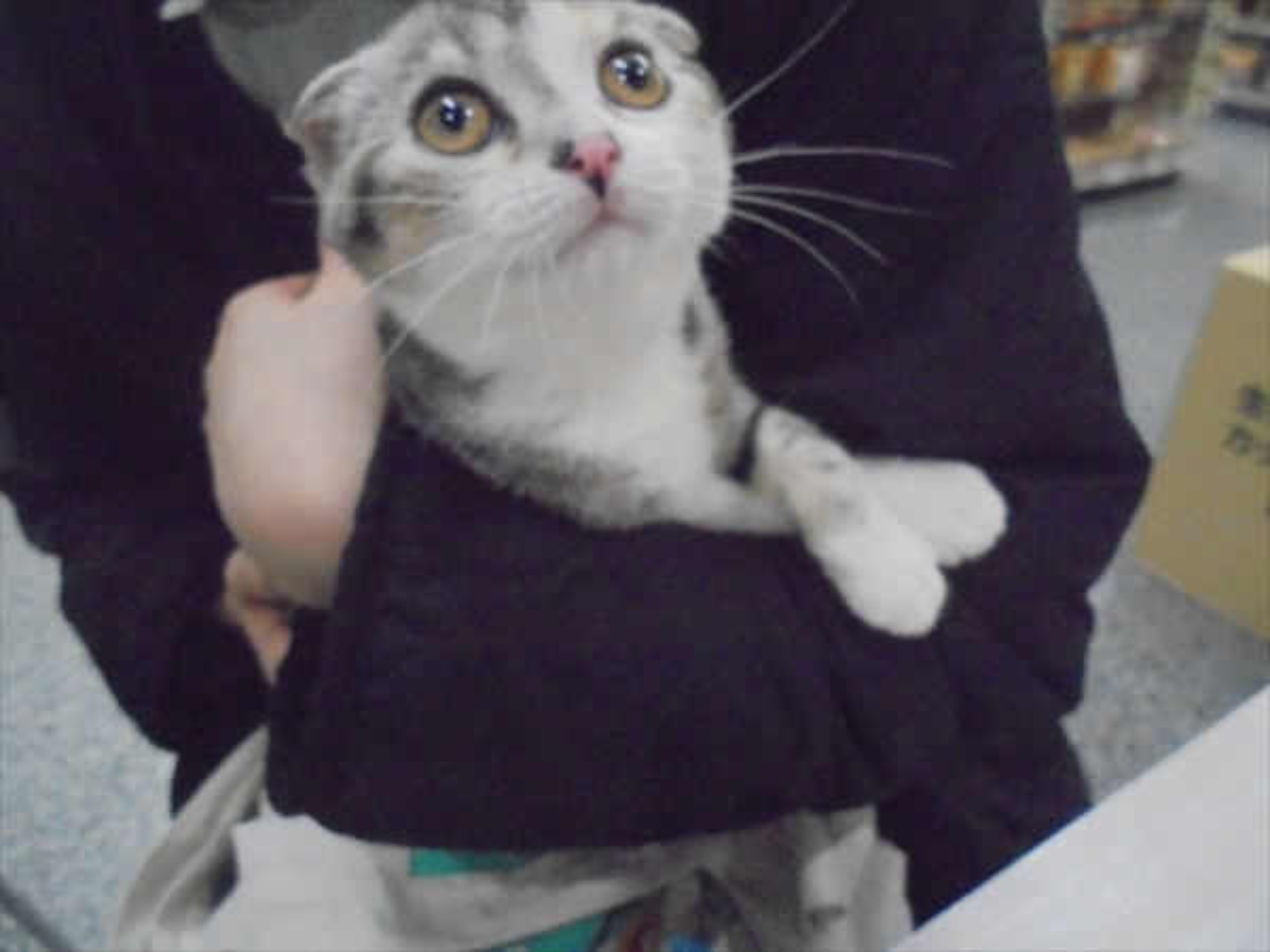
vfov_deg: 53.1
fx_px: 954
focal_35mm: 26
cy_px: 476
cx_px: 635
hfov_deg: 67.3
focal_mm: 4.6
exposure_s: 1/125
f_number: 3.5
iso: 1600
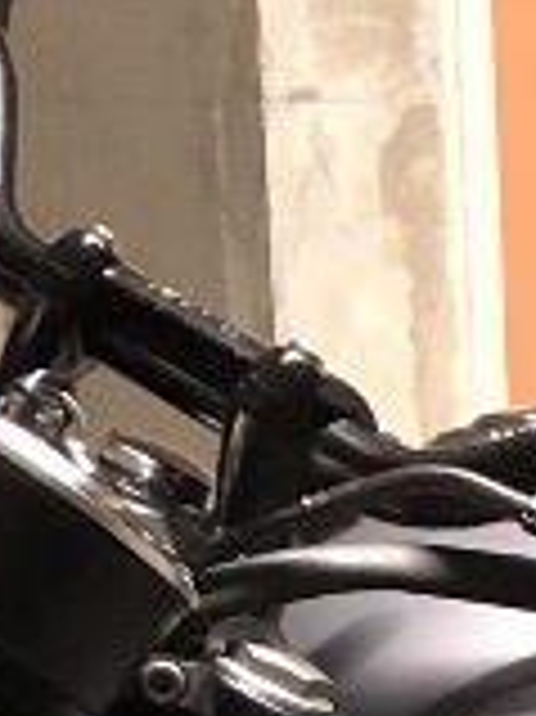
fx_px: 4672
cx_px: 869
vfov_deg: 8.4
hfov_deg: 6.5
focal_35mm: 226
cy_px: 1288
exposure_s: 1/6
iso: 100
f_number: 1.8
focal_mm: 4
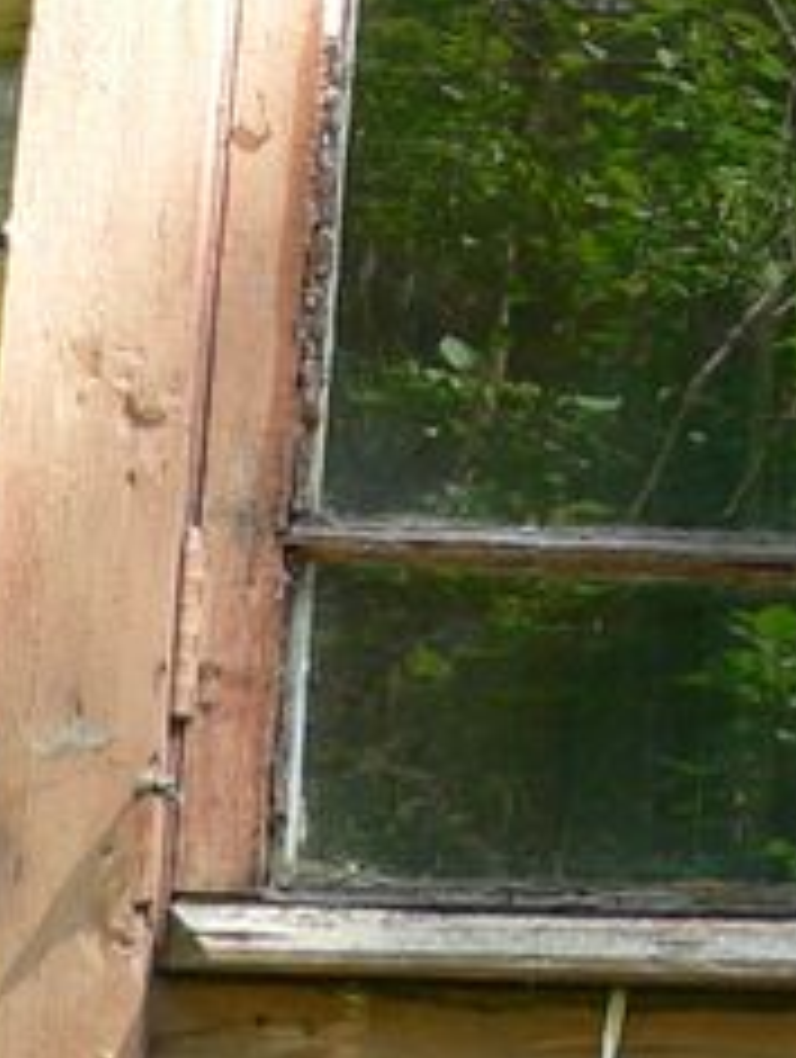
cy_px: -567
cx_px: 1516
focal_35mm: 163
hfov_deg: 8.7
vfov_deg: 11.6
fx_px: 4984
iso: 80
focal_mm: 6
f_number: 2.8
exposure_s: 1/80
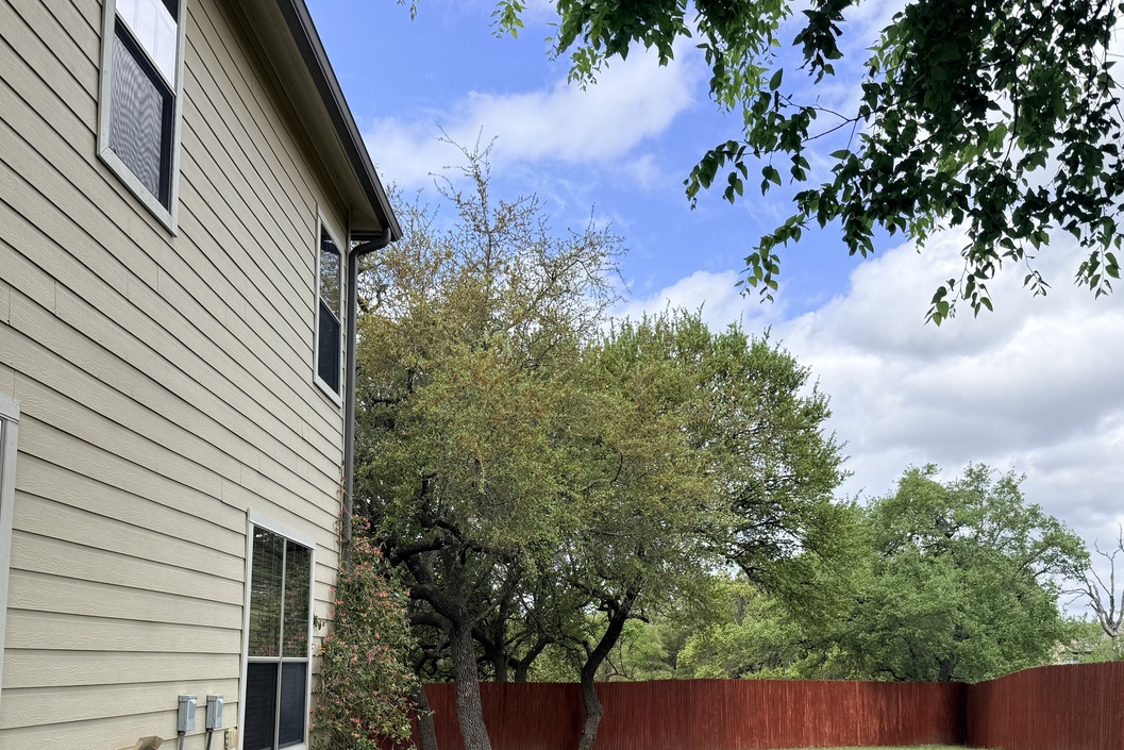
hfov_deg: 55.8
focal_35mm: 34
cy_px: 560
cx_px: 538
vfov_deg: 37.9
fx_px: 1062
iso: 80
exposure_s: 1/3425
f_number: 1.78
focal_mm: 6.76
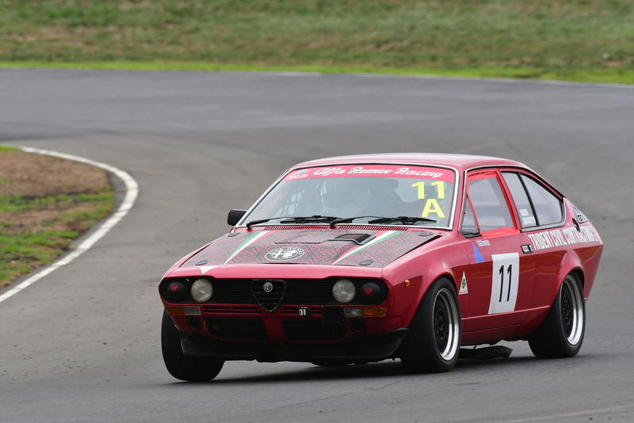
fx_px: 13212
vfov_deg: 1.8
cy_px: 212
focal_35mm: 750
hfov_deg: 2.7
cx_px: 317
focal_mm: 500
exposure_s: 1/640
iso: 640
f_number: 10
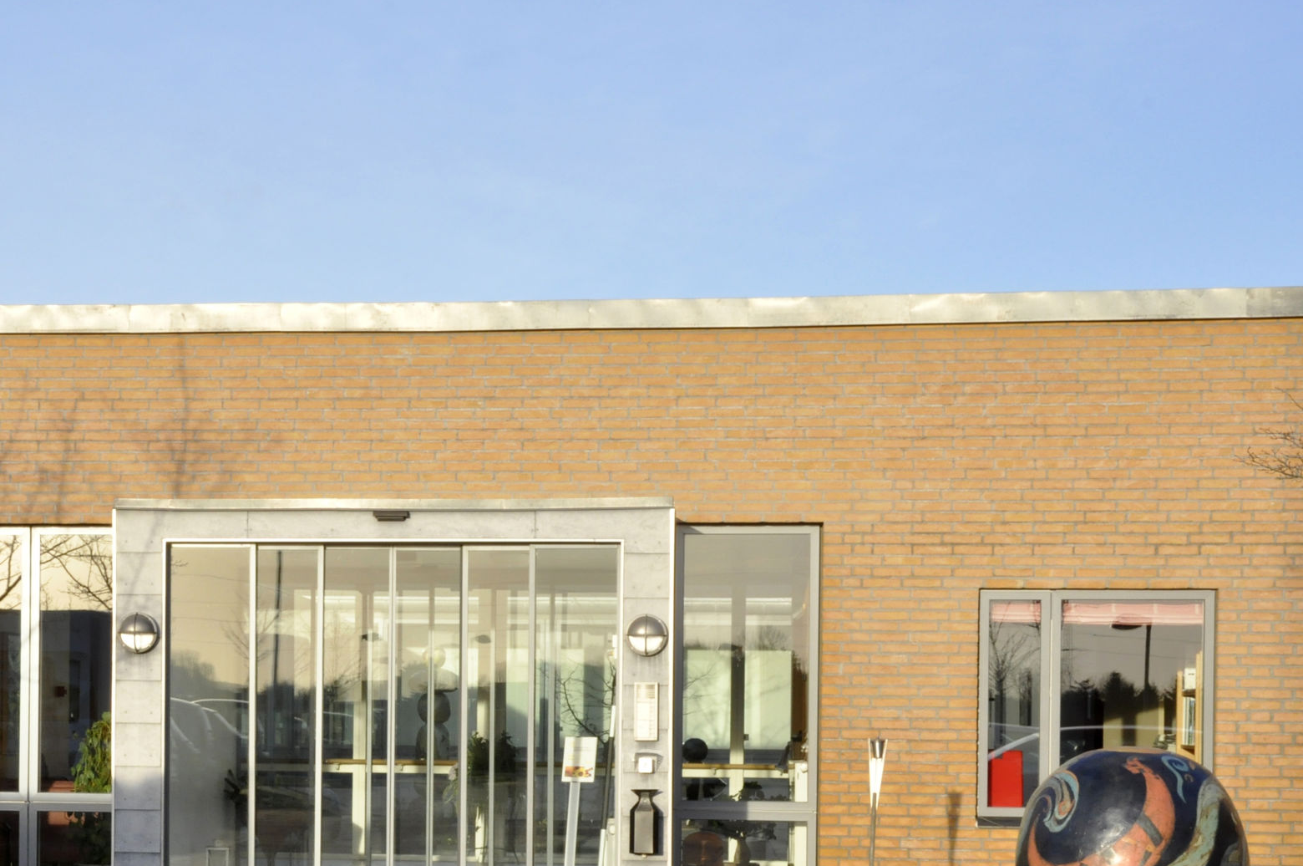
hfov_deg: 25.0
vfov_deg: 16.9
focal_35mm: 80
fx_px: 2892
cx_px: 257
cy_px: 700
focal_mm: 32
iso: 800
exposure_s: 1/125
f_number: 20
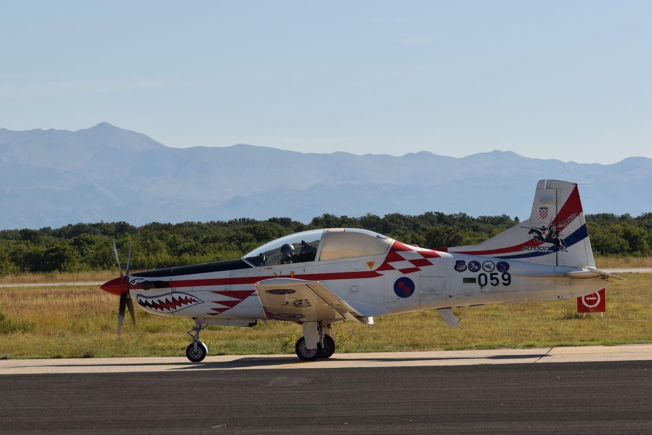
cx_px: 326
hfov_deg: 13.7
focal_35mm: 150
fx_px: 2717
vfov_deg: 9.2
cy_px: 218
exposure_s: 1/640
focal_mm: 100
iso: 100
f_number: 6.3
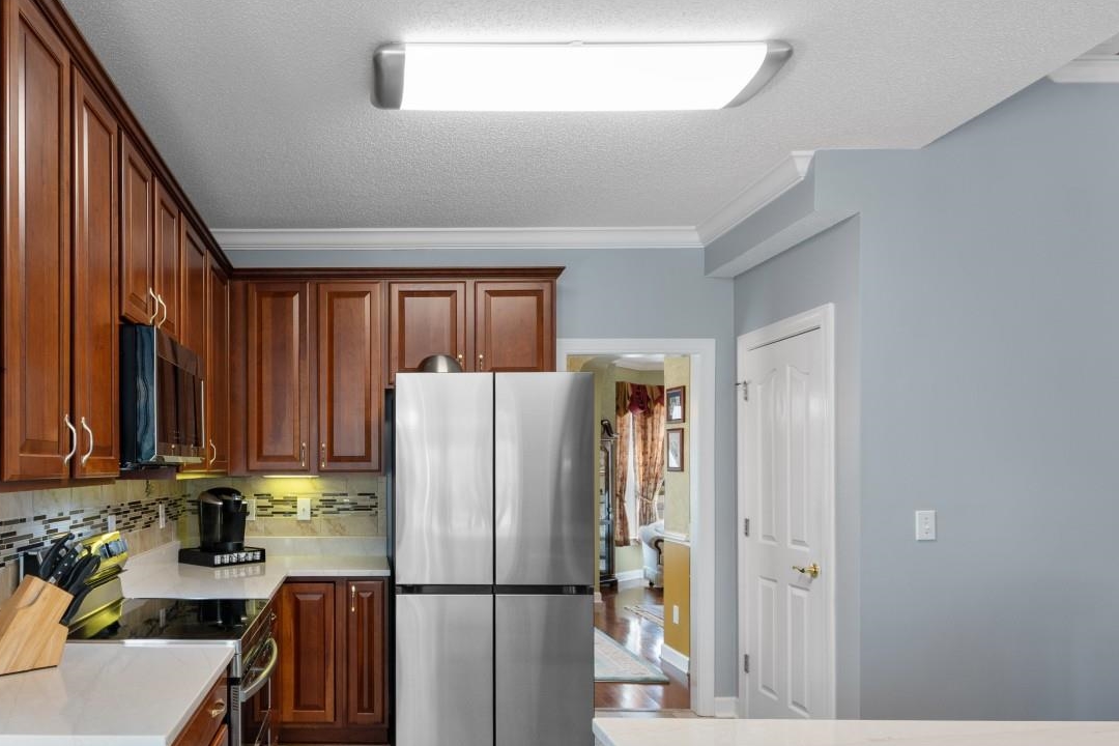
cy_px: 462
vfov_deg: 52.6
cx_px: 343
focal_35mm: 24
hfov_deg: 70.8
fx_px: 746
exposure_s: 1/10
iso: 100
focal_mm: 11
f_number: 4.8
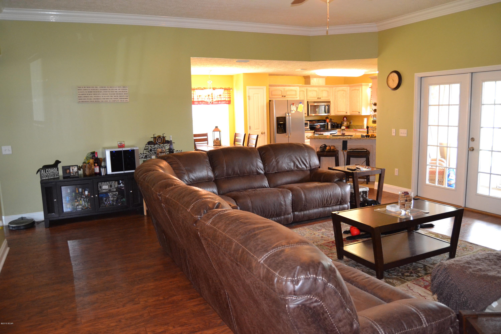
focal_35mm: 27
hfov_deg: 67.4
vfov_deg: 47.9
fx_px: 376
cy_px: 167
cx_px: 250
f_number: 3.5
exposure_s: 1/60
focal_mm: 18
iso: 2000
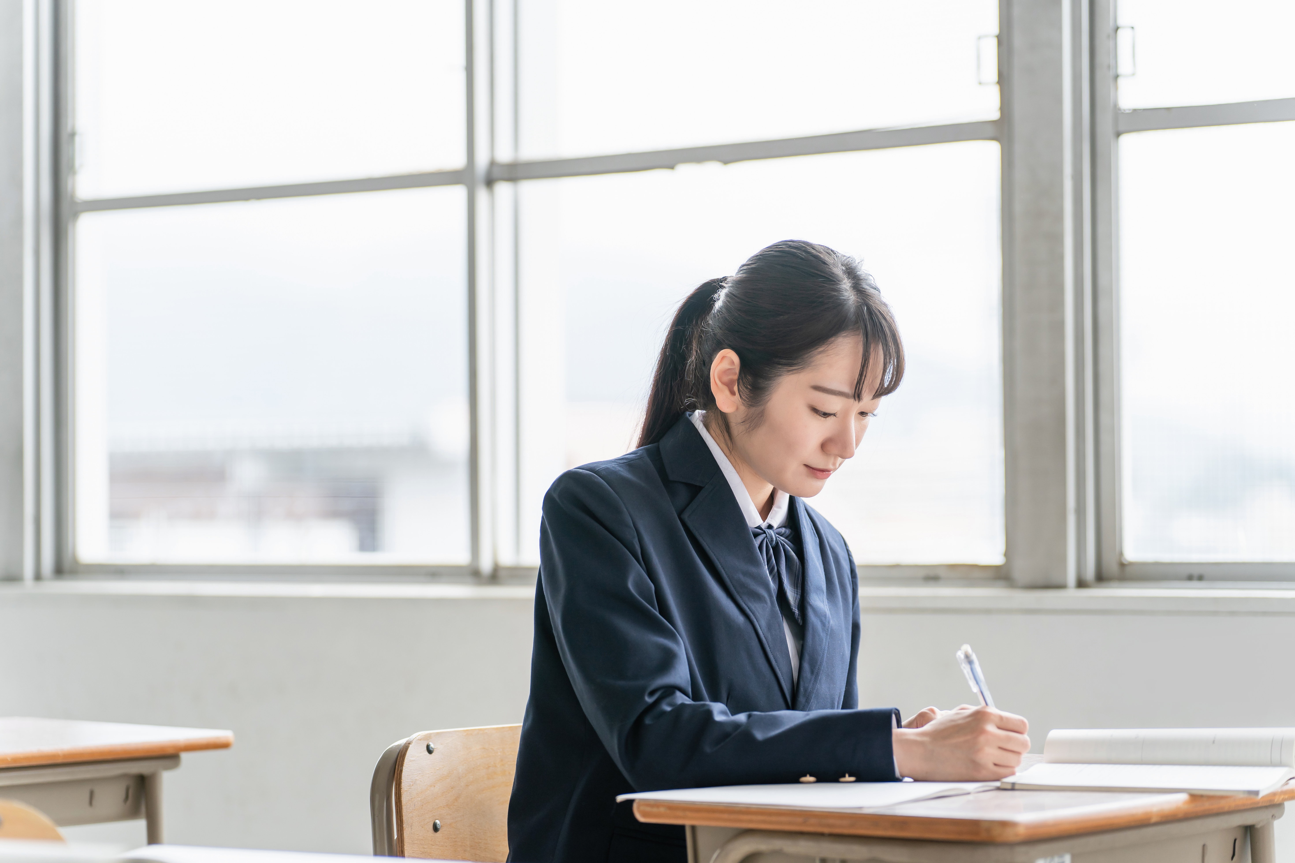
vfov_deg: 15.0
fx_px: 3273
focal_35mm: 91
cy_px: 432
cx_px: 648
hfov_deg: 22.4
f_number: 2.8
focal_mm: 91
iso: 125
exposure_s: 1/500
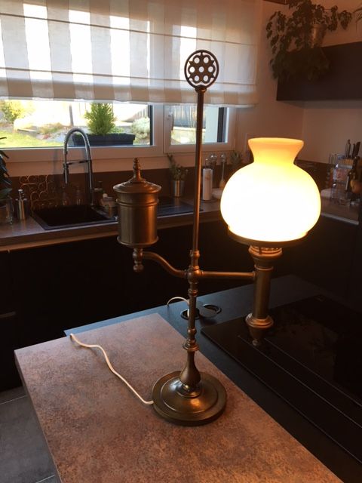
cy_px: 242
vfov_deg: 61.7
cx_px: 181
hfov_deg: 48.2
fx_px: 404
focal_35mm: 29
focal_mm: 4.15
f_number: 2.2
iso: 25
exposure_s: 1/33
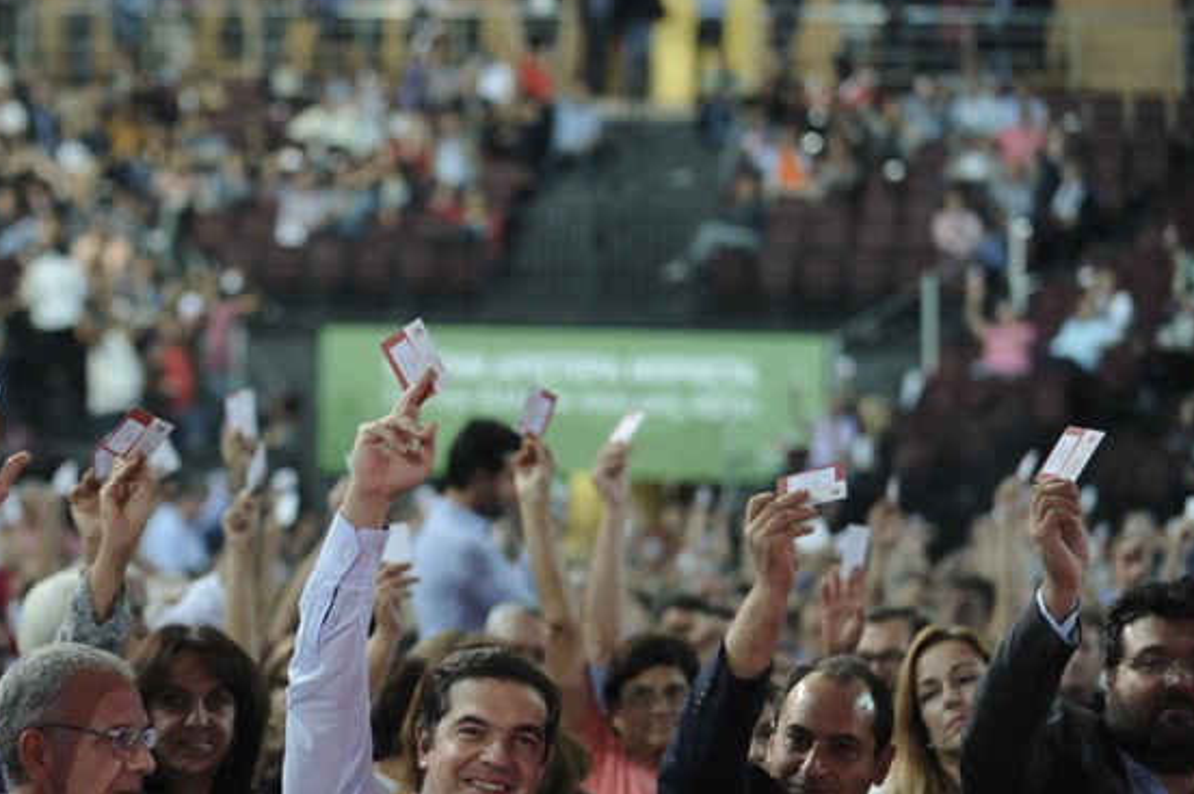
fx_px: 4705
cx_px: 389
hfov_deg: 14.4
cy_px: 506
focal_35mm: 142
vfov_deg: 9.6
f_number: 2.8
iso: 2500
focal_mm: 98
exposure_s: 1/250
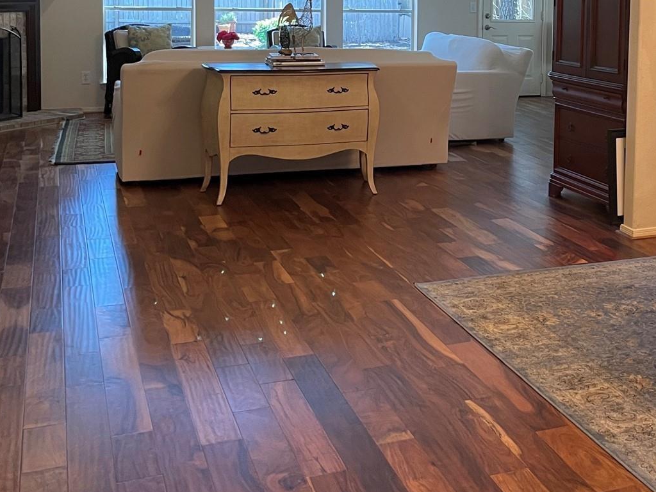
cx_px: 540
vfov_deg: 27.0
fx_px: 985
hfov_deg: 35.4
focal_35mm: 52
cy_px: 40
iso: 100
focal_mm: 4.2
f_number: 1.6
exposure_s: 1/60
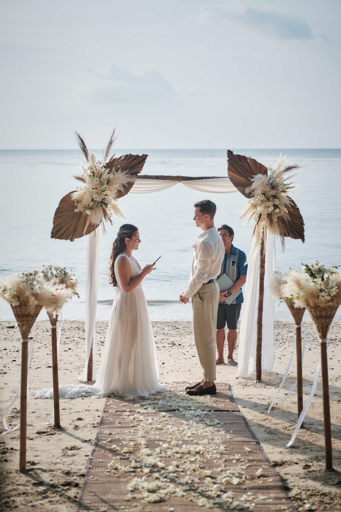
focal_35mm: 53
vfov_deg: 37.5
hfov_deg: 25.5
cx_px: 170
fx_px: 753
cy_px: 256
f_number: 2.5
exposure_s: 1/8000
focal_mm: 35
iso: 200
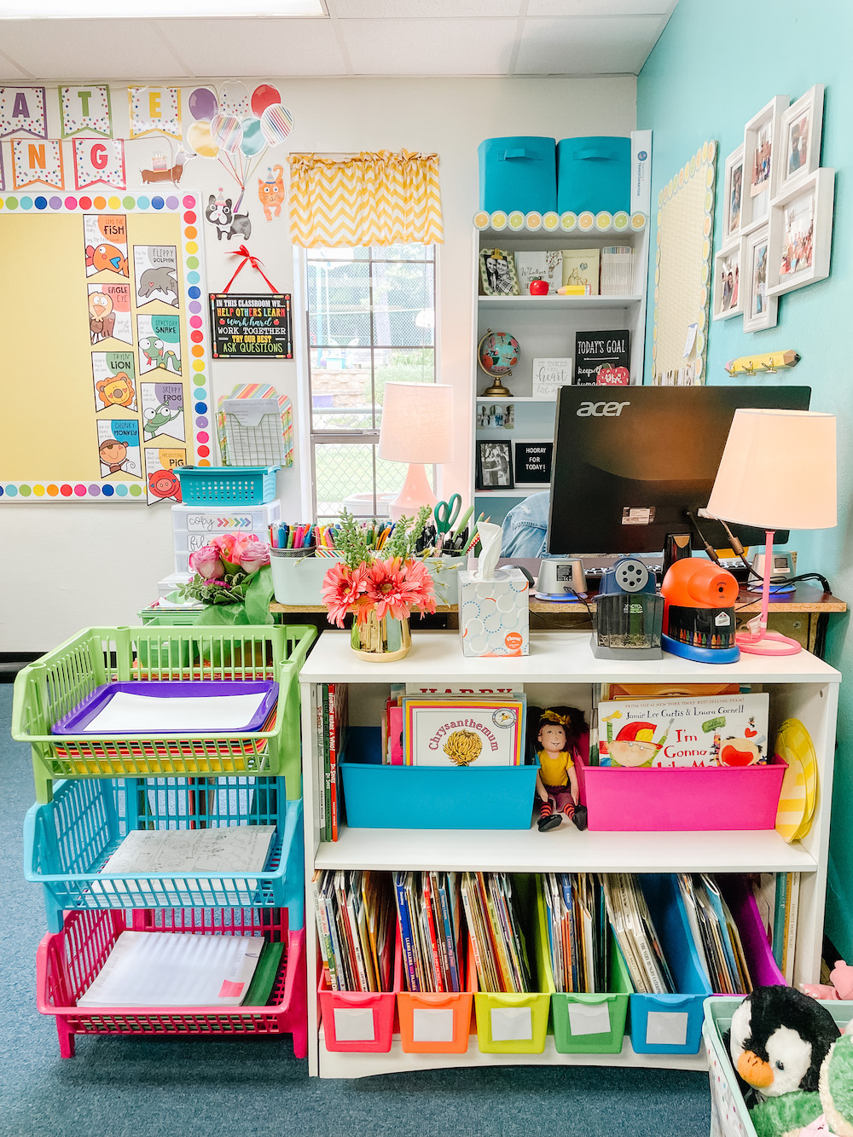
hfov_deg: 53.1
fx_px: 854
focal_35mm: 26
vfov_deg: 67.3
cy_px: 568
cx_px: 426
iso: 64
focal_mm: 4.2
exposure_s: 1/120
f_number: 1.6
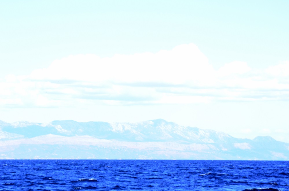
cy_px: 96
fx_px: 1321
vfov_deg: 8.3
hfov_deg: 12.5
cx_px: 144
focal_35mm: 165
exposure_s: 1/60
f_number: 32
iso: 1100
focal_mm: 110
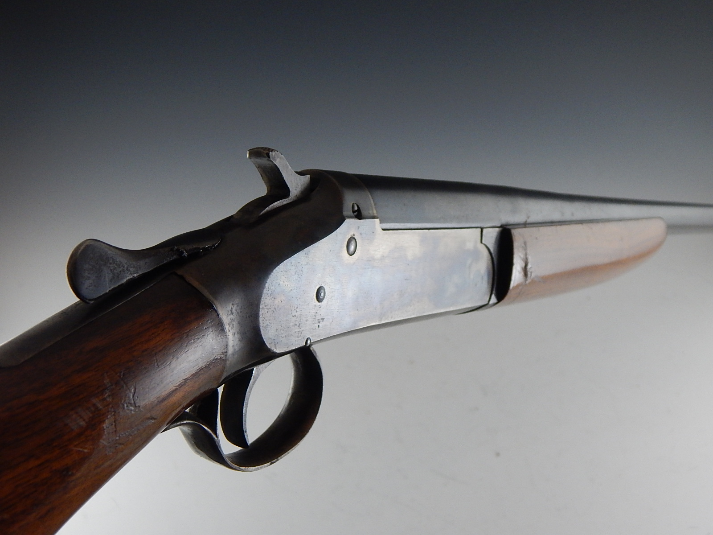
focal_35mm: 48
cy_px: 268
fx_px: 989
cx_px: 356
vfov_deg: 30.3
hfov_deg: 39.7
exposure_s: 1/250
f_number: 3.7
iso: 400
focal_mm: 8.6
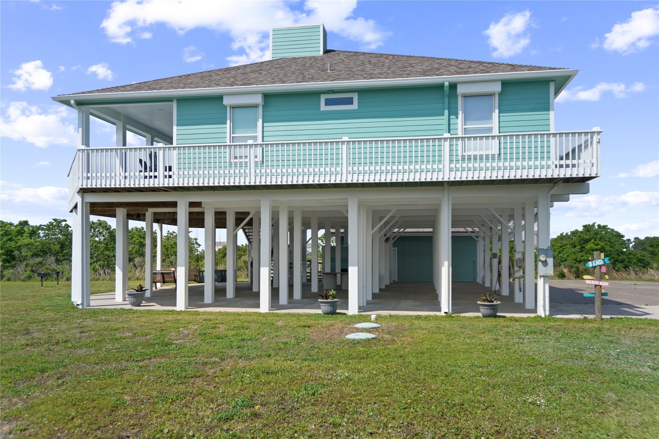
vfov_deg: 45.7
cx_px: 330
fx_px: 522
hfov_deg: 64.6
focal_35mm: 28
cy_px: 220
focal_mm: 19
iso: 100
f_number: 4
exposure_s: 1/1250
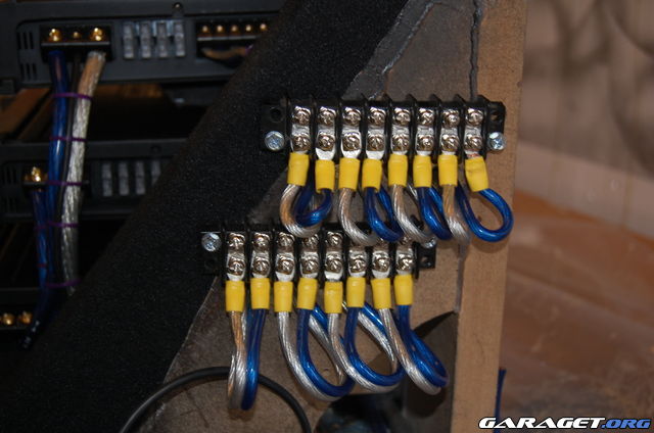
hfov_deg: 37.9
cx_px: 327
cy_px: 216
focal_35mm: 52
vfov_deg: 25.6
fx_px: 952
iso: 400
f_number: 4.8
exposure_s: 1/60
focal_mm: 35
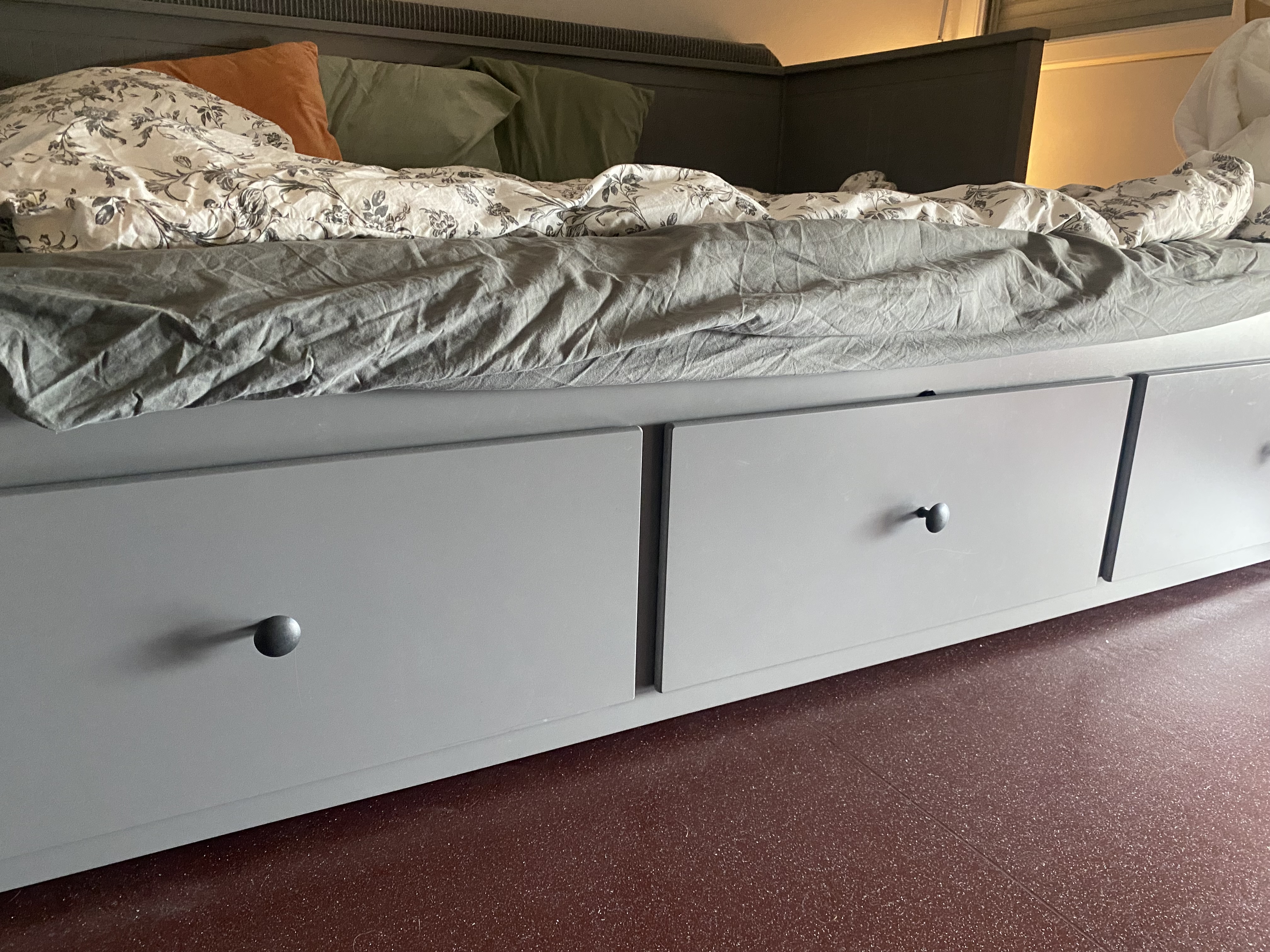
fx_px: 954
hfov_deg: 67.3
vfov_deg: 53.1
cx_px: 635
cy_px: 476
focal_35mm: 26
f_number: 1.8
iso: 500
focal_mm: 4.25
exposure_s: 1/60
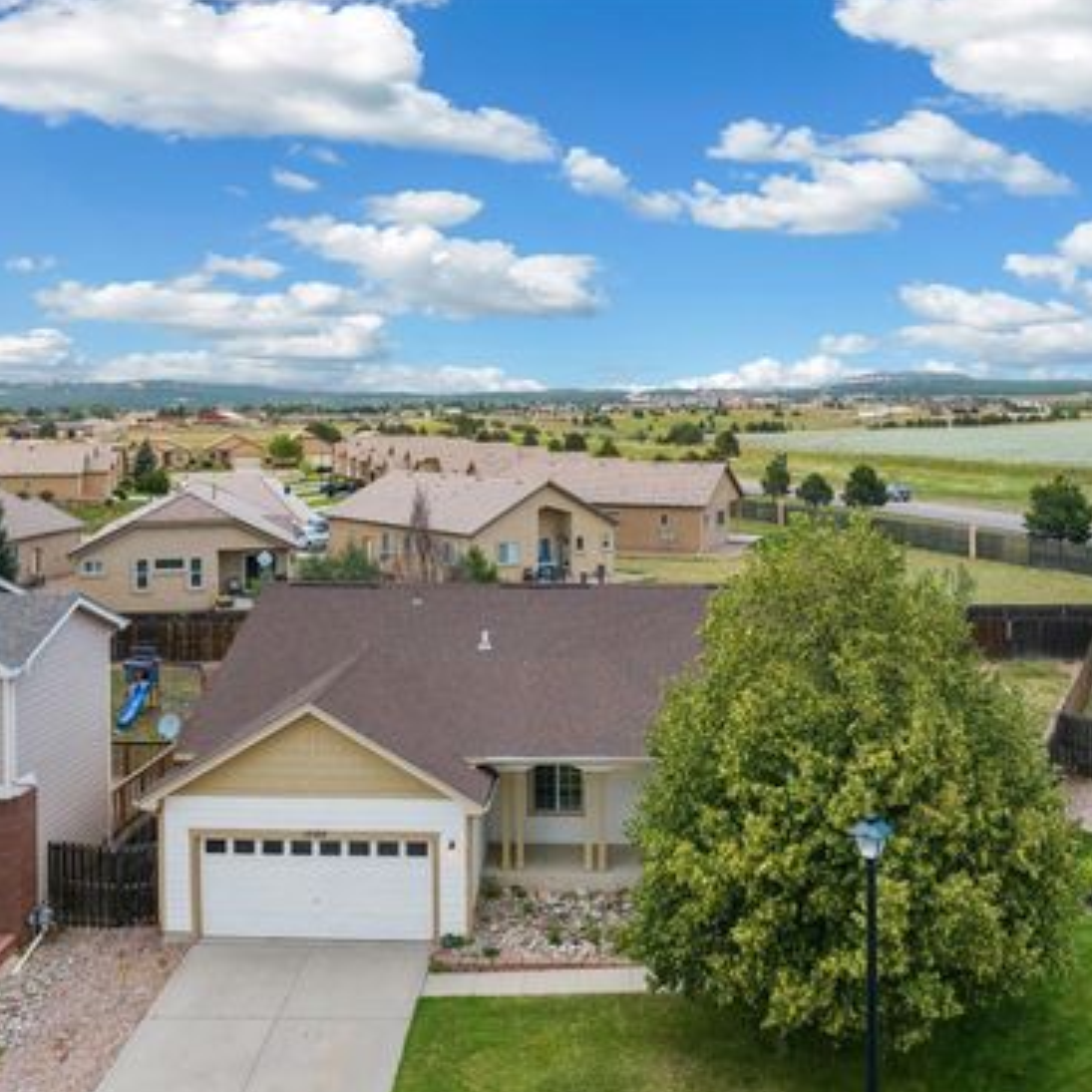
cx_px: 577
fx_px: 1035
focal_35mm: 29
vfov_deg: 55.6
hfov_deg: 55.6
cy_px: 550
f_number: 2.8
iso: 330
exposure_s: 1/1600
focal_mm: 12.29
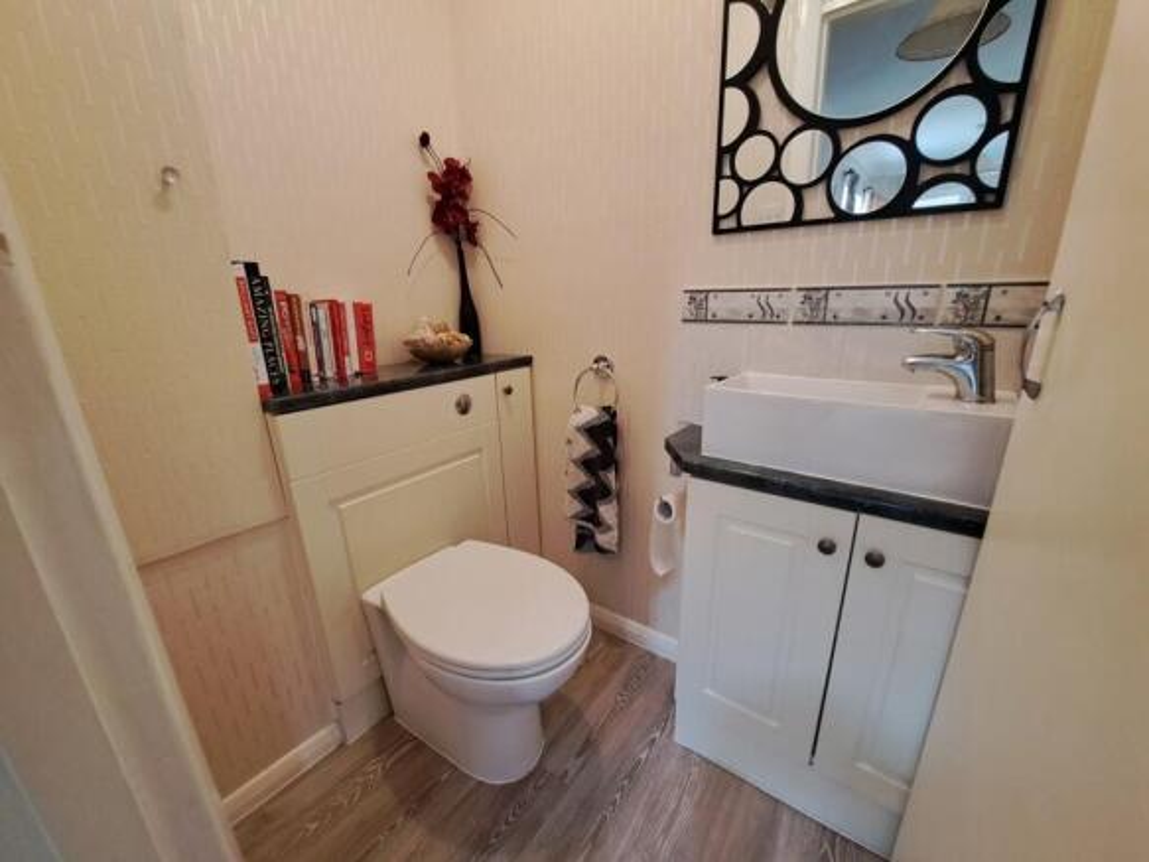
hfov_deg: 106.2
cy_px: 431
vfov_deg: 89.9
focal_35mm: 13
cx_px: 574
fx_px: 431
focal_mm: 1.74
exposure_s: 1/33
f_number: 2.2
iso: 200
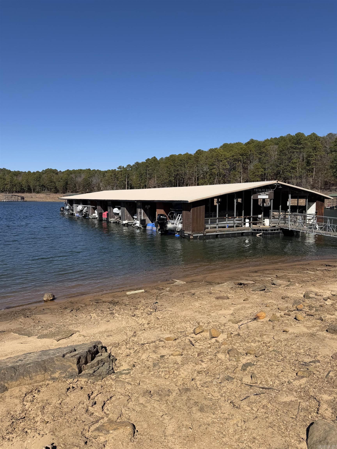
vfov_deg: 71.6
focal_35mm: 24
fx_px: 312
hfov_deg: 56.8
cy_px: 224
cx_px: 168
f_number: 1.78
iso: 80
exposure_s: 1/5714
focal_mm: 6.76
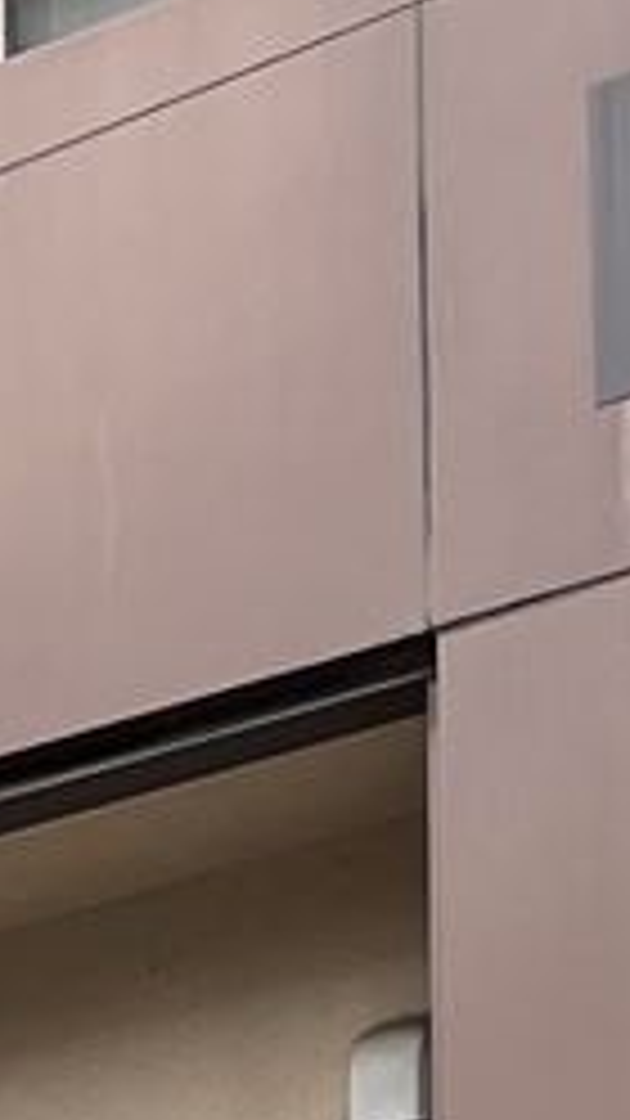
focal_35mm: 182
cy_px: 2622
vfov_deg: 10.3
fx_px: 5407
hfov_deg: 6.6
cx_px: -45
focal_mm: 4.2
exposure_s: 1/2053
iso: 32
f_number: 1.6
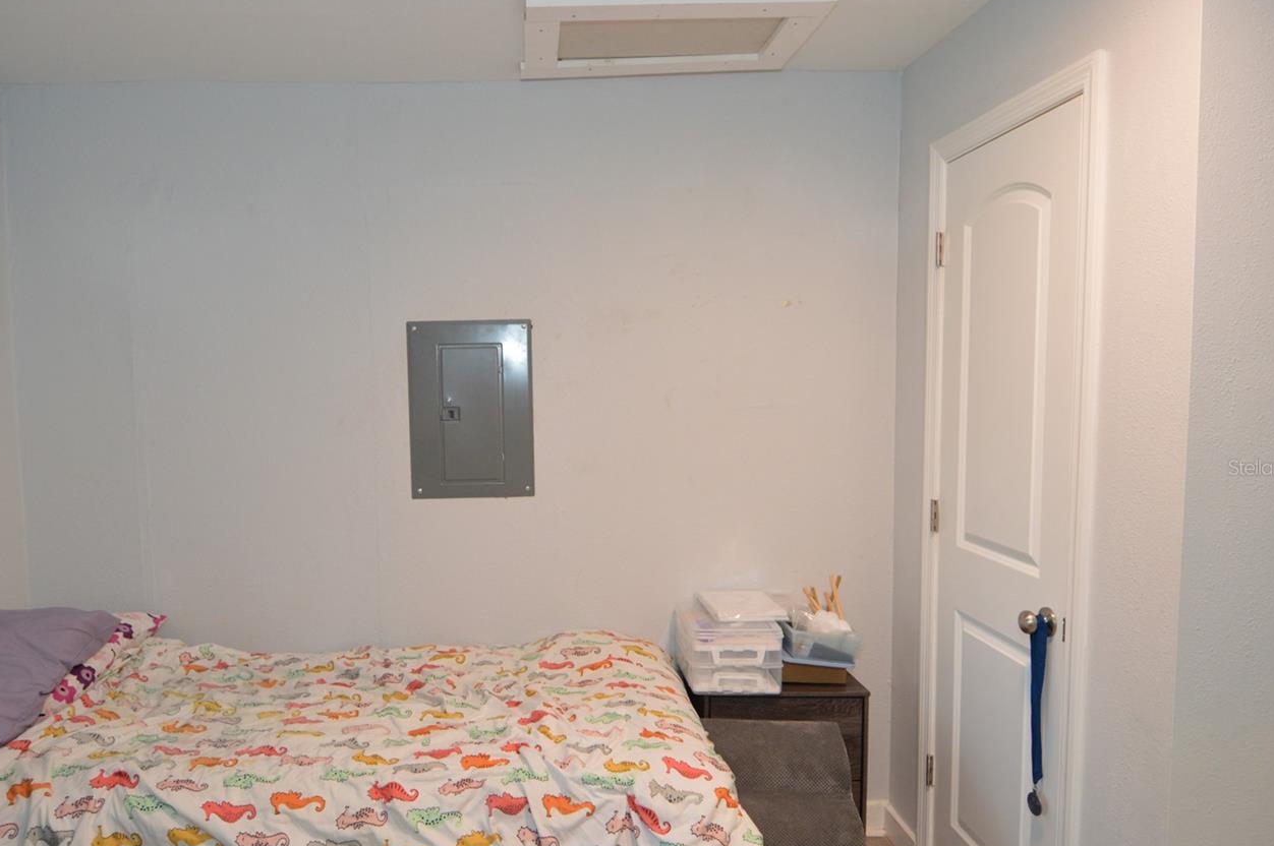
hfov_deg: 75.2
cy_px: 467
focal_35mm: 23
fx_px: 813
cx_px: 505
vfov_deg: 54.9
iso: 640
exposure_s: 1/60
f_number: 4
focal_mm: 12
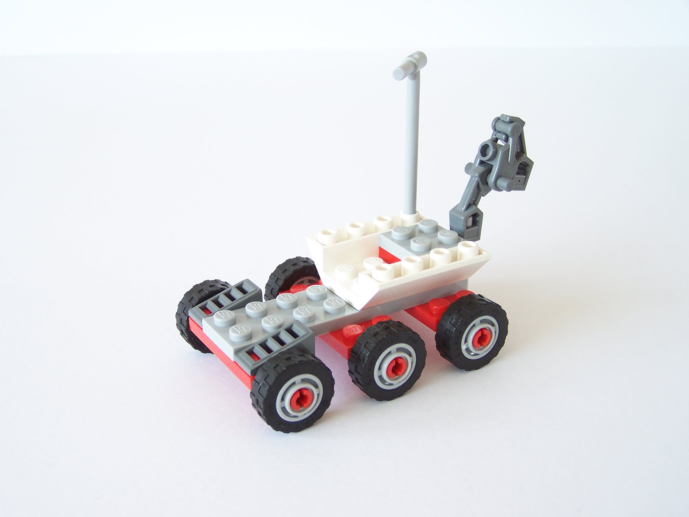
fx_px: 1015
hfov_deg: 37.5
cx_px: 344
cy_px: 258
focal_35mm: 51
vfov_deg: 28.6
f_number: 3
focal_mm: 8.5
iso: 100
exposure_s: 1/30
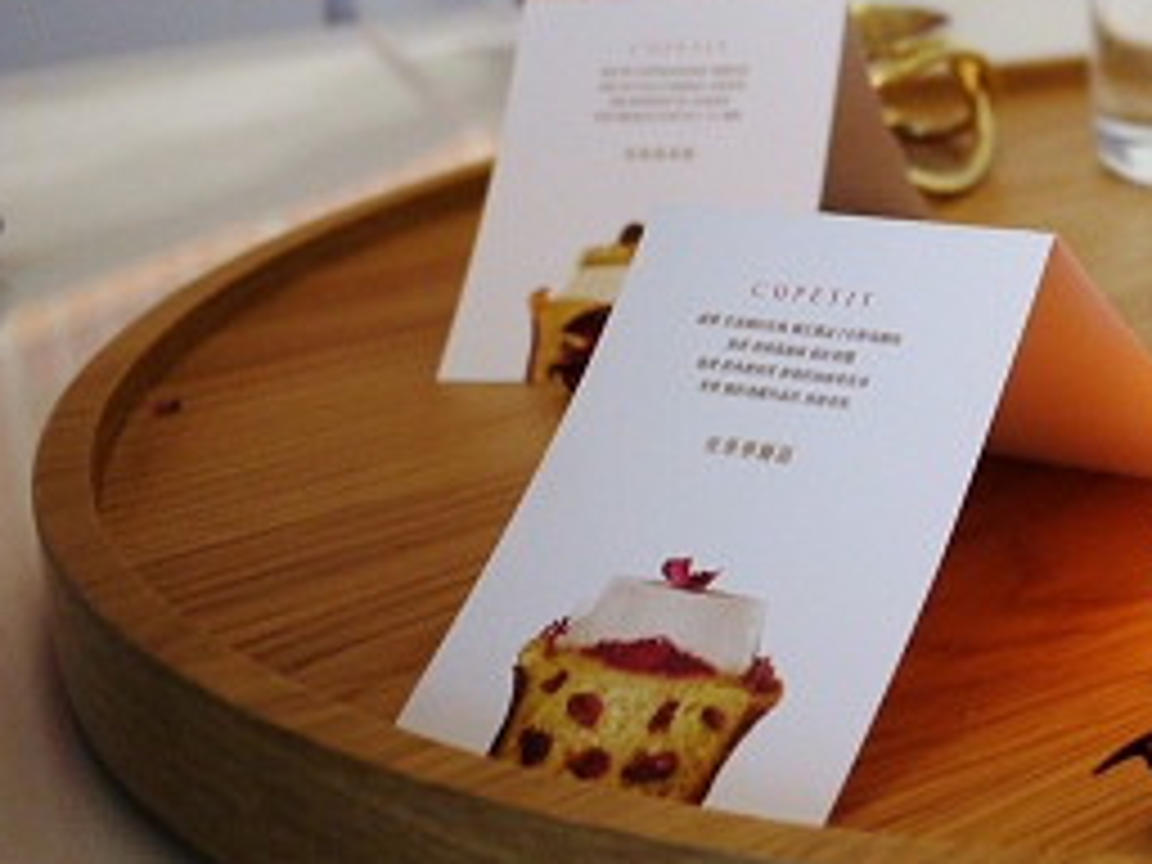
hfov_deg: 24.8
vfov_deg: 20.8
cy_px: 184
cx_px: 1422
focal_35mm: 70
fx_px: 2330
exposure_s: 1/60
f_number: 2.5
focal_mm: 14
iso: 250
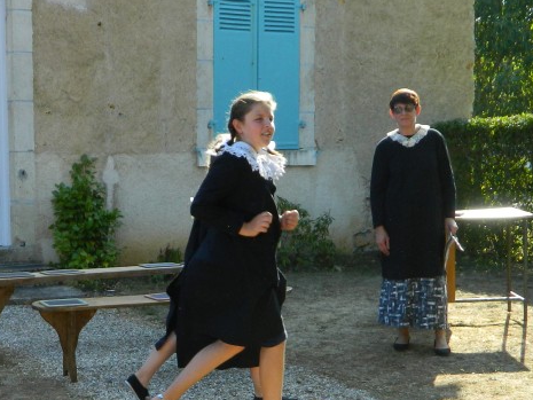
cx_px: 115
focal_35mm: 77
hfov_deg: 25.0
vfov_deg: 19.0
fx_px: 1186
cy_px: 298
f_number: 3.3
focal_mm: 6.2
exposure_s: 1/320
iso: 100
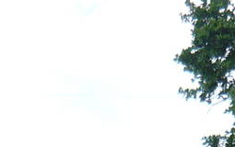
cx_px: -4
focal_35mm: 224
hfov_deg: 9.3
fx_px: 1434
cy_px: 491
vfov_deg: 5.4
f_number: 2.8
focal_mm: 5.5
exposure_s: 1/400
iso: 100
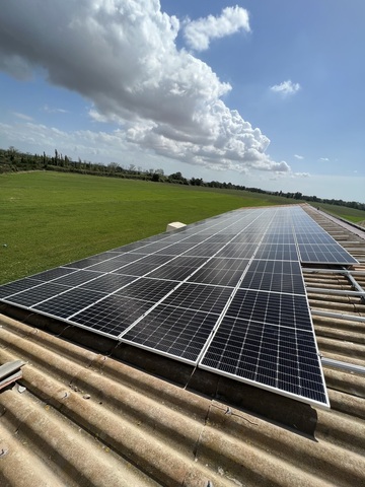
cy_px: 244
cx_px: 182
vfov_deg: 106.2
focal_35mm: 13
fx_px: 183
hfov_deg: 89.9
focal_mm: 1.57
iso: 32
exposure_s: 1/2660
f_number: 1.8
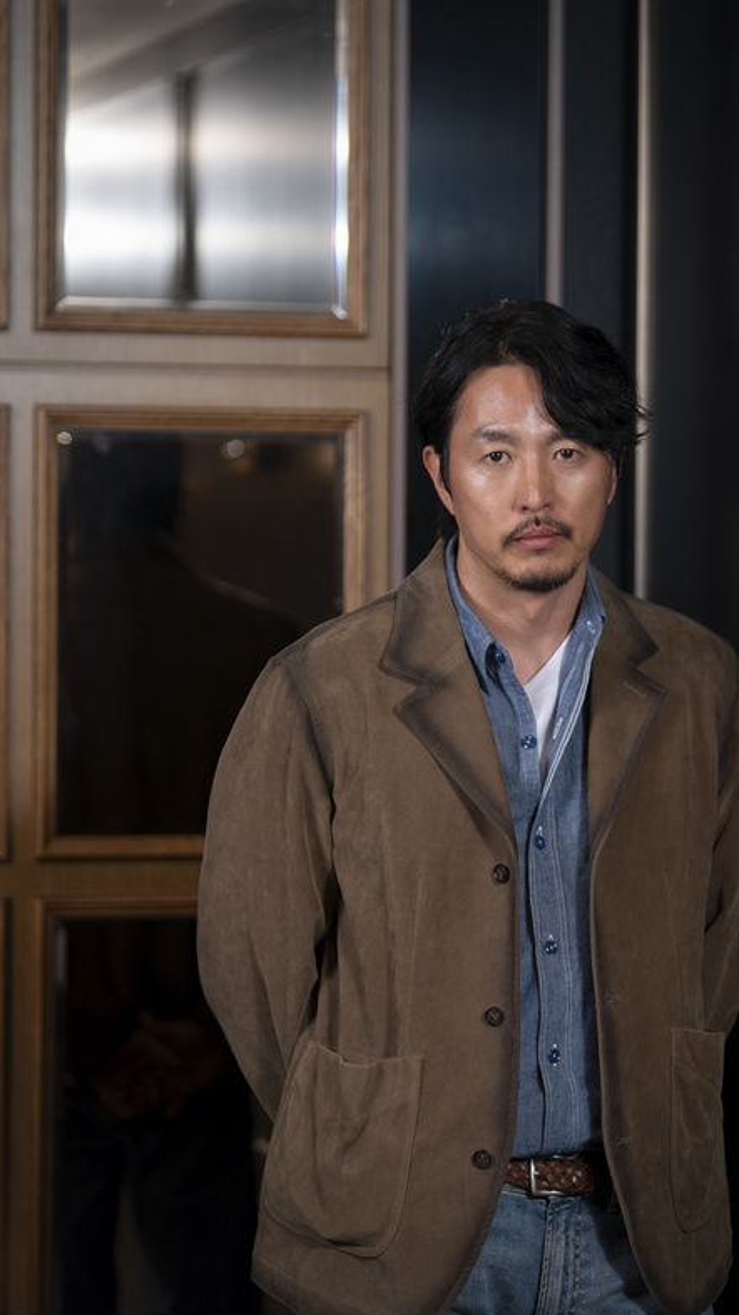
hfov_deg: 9.1
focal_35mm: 133
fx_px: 4634
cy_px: 662
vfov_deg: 16.1
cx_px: 381
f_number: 2.8
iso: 100
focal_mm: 121
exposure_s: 1/160
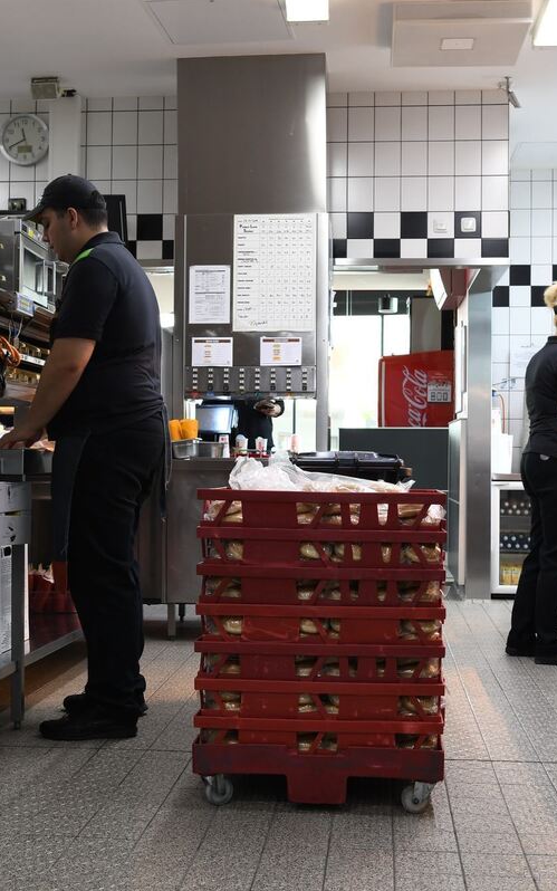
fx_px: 1117
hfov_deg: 28.0
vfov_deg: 43.5
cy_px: 446
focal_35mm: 46
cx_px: 277
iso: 400
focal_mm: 20
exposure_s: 1/30
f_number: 4
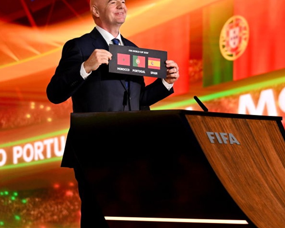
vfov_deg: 8.3
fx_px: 1577
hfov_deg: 10.3
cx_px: 177
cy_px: 76
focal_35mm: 187
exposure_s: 1/200
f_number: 2.8
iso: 1600
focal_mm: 115
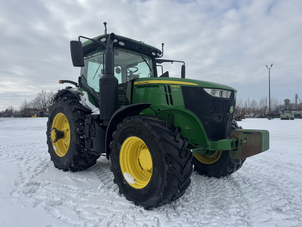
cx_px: 151
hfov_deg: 71.6
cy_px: 114
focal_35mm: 24
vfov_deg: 56.8
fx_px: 209
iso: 80
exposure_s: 1/6410
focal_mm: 6.76
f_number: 1.78
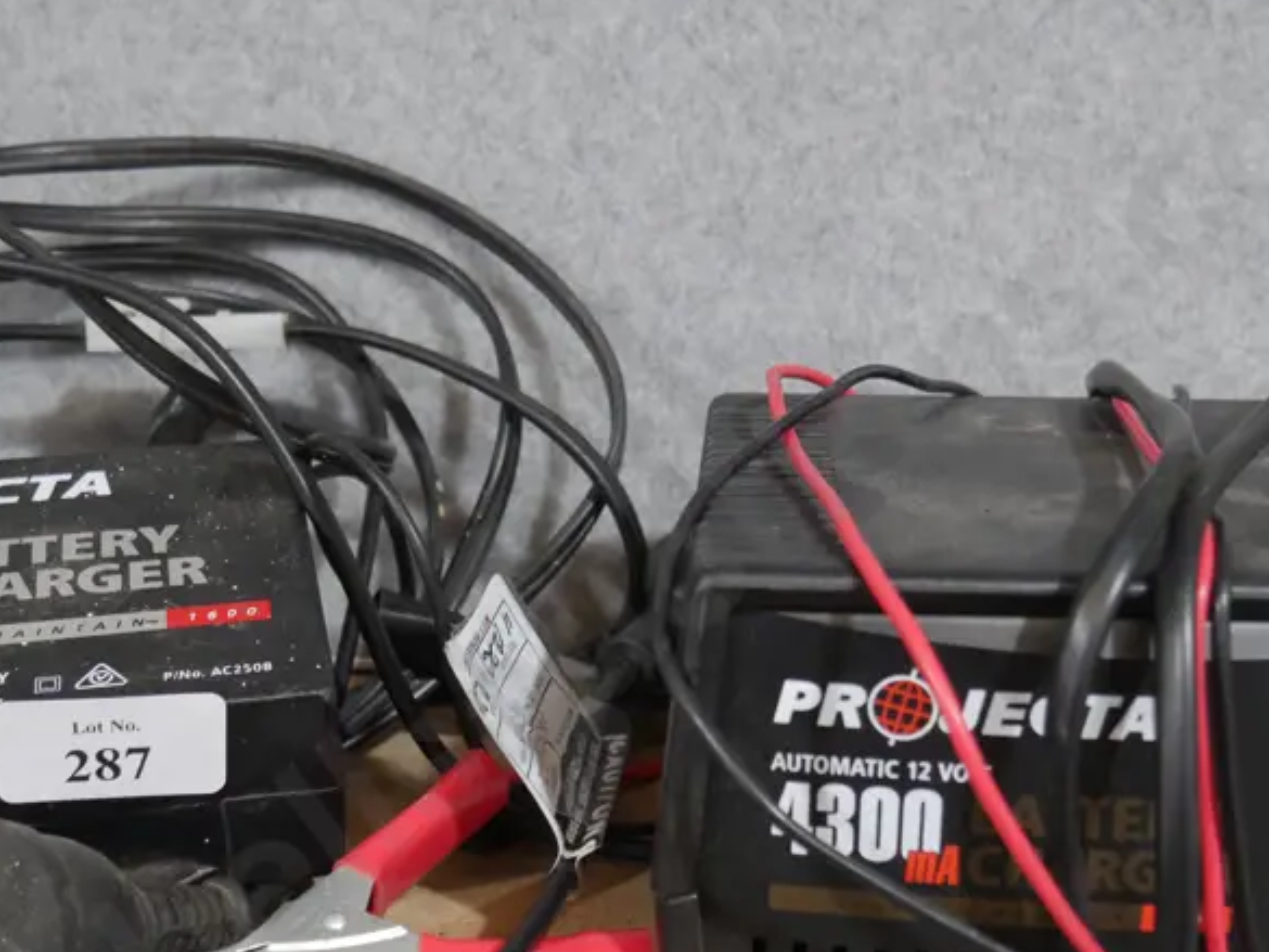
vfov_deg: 29.5
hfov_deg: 38.9
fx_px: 1797
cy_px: 630
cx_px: 618
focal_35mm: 49
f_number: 3.5
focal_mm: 14
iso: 1600
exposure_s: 1/60
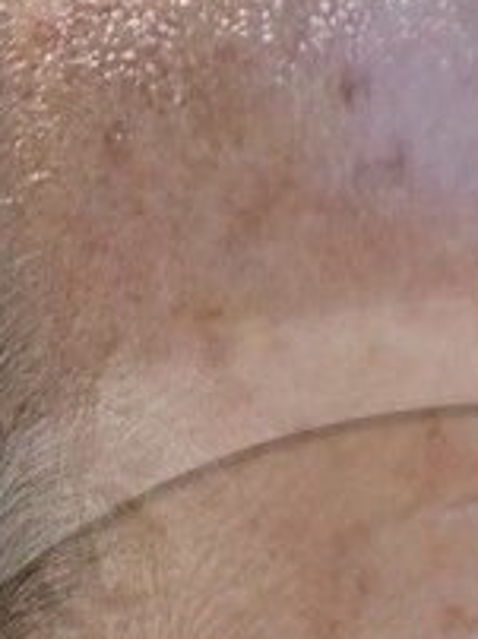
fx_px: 9834
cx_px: 537
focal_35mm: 533
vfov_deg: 3.7
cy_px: 1278
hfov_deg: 2.8
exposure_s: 1/200
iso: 200
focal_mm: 70
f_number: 4
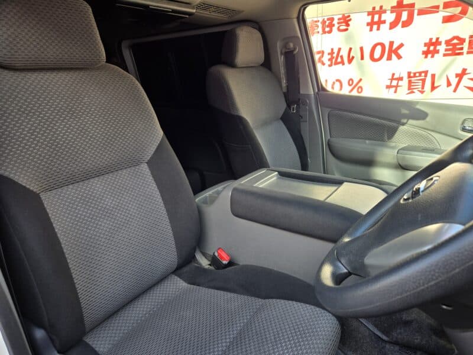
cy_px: 178
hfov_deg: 73.9
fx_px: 314
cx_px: 236
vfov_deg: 58.9
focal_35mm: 23
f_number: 1.8
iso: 32
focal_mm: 5.4
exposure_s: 1/180
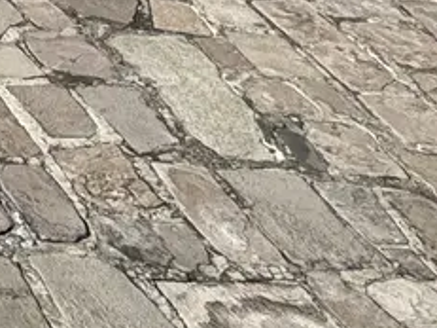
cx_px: -533
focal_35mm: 97
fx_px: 1224
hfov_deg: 14.9
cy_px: -478
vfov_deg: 12.0
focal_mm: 2.22
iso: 40
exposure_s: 1/1927
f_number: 2.2
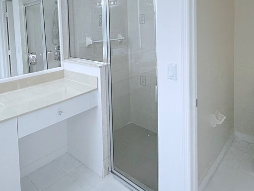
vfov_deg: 46.5
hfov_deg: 62.9
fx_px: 205
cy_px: 32
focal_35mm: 28
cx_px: 103
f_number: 2.2
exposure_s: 1/154
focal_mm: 2.22
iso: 50
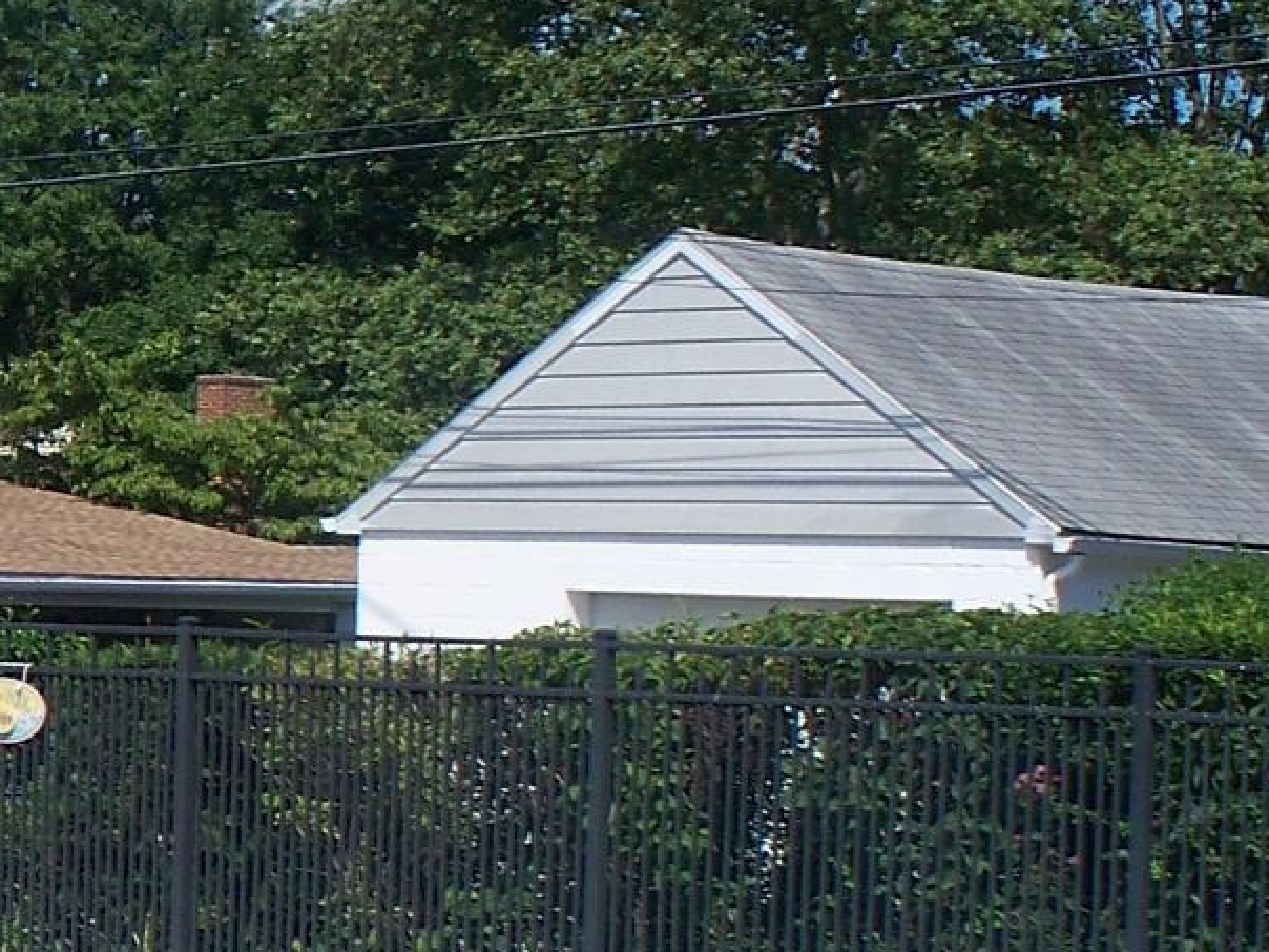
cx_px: -359
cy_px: 595
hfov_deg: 15.4
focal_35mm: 122
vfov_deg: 12.1
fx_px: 4472
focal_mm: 7.54
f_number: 5
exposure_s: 1/640
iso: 80
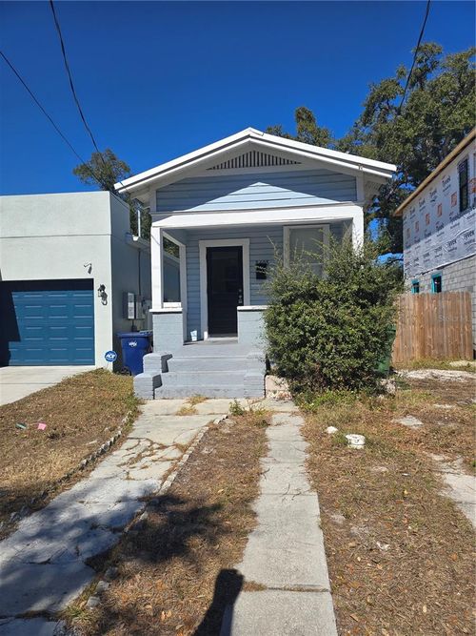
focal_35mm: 23
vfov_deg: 73.9
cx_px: 238
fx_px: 422
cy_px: 318
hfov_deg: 58.9
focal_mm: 6.3
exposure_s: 1/1087
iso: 12
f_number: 1.7
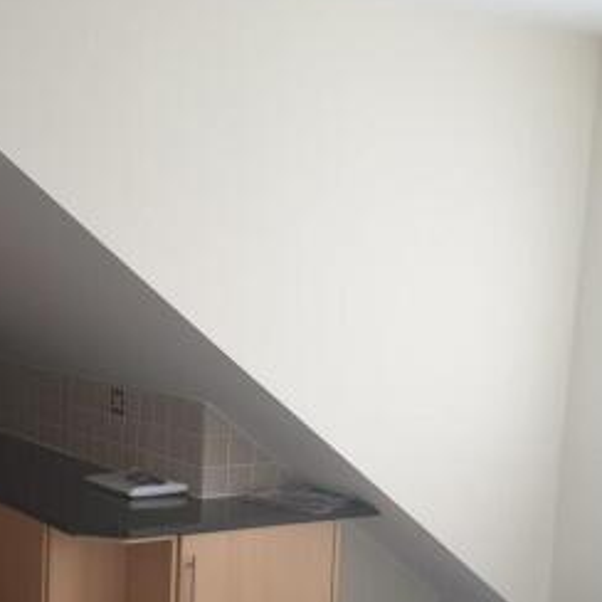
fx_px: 1082
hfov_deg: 30.4
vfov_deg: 30.7
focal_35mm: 55
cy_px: 431
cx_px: 127
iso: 250
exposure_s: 1/30
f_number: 2.4
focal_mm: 4.3
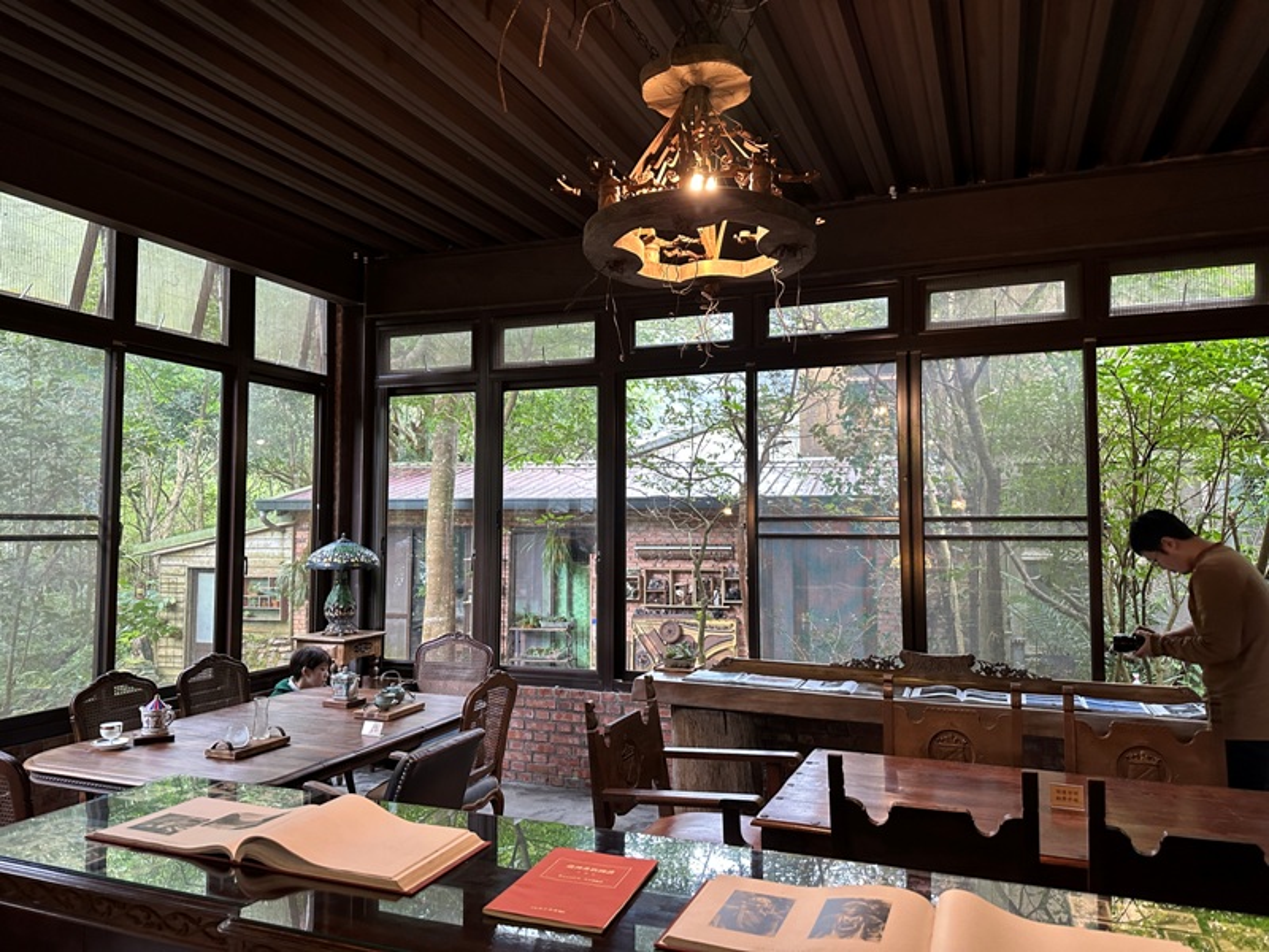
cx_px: 634
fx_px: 880
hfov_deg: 71.6
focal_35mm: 24
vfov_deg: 56.8
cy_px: 476
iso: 400
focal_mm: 6.86
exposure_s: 1/60
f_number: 1.78
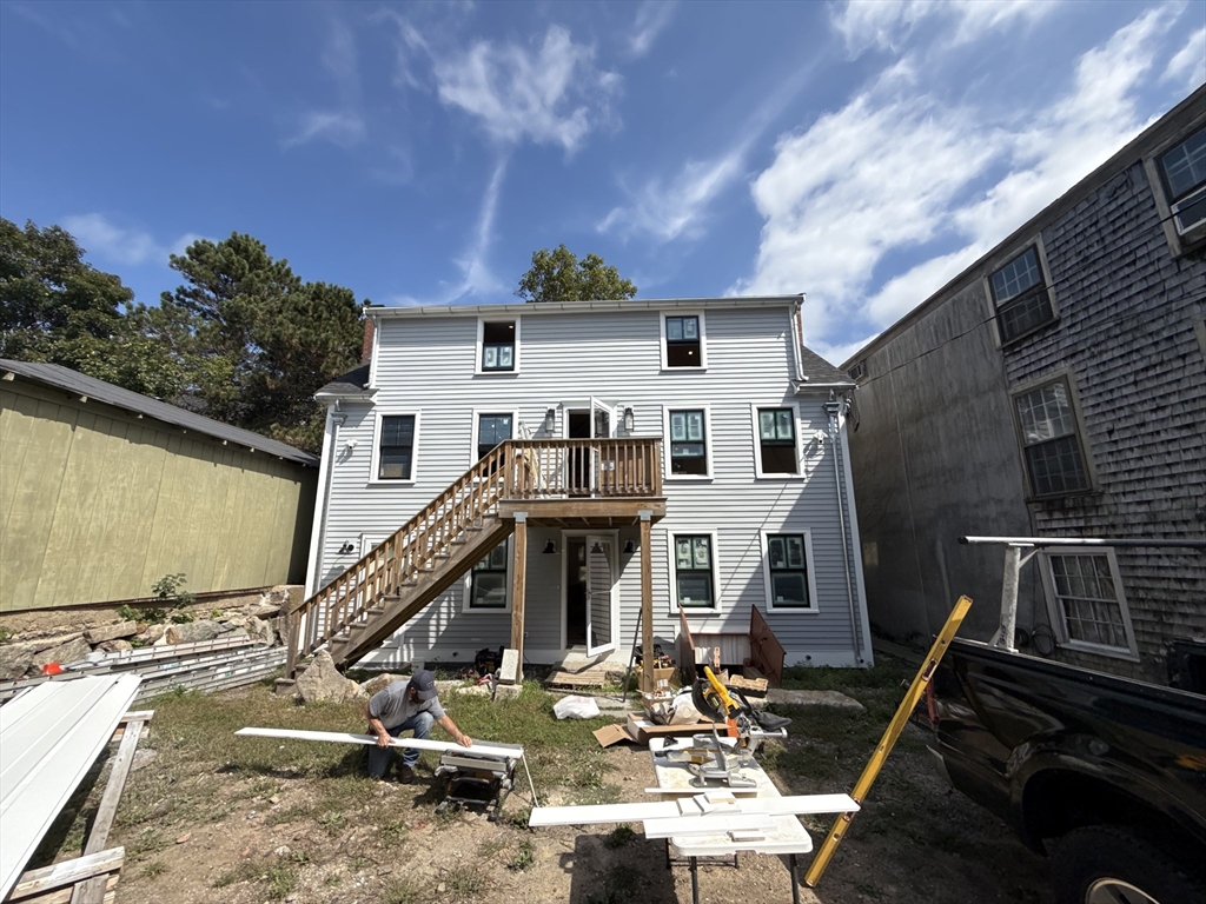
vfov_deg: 85.7
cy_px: 452
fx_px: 488
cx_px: 603
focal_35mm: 14
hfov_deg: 102.1
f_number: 2.2
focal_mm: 2.22
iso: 50
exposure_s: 1/2506
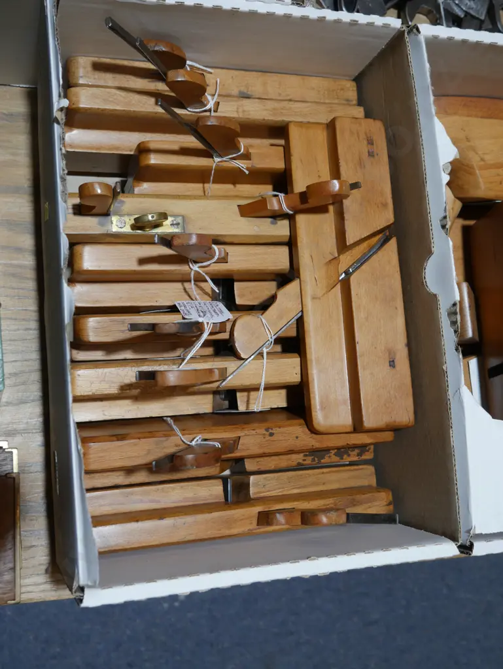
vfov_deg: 46.8
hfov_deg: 36.0
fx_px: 774
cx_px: 252
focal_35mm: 40
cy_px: 334
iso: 200
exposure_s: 1/60
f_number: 4.4
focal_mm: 20
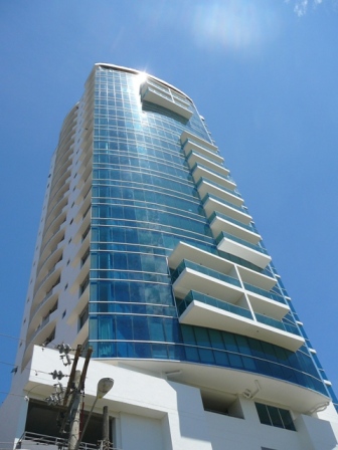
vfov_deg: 52.6
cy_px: 225
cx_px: 169
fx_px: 456
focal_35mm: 35
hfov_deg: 40.7
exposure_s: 1/500
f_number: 5
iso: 80
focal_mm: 5.2
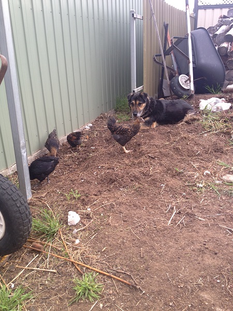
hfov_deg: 40.7
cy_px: 156
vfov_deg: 52.6
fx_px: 314
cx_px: 116
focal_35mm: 35
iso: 50
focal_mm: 4.28
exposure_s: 1/231
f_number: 2.4
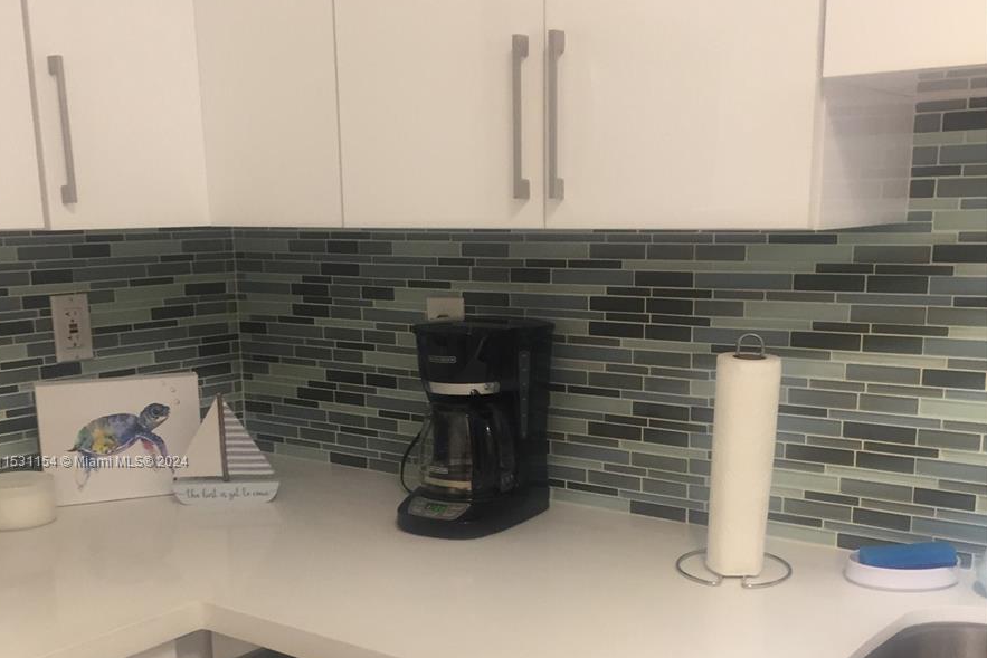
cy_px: 462
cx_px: 486
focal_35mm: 41
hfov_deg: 47.4
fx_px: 1124
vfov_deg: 32.2
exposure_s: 1/30
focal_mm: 4.15
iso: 100
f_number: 2.2
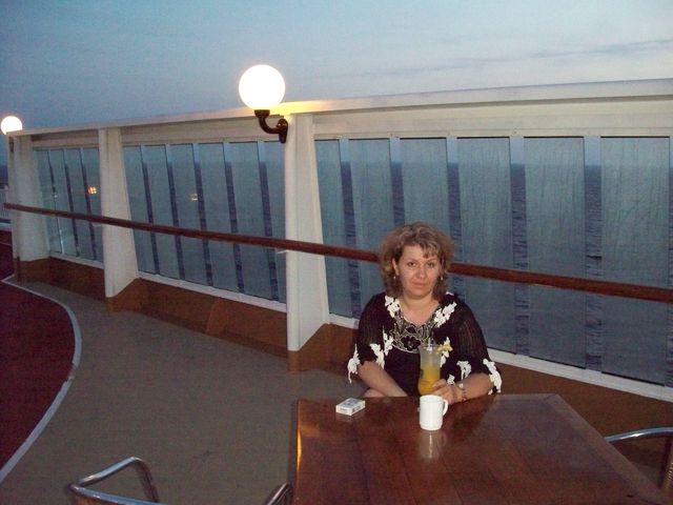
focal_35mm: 37
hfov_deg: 50.1
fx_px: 719
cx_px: 336
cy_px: 252
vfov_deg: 38.7
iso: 1600
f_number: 3.4
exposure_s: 1/125
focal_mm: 7.9
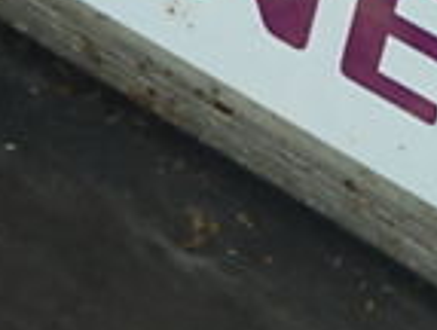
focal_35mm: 184
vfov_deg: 8.1
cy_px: 64
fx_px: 2329
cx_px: 321
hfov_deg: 10.7
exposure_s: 1/320
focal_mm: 5.5
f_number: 2.8
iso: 80
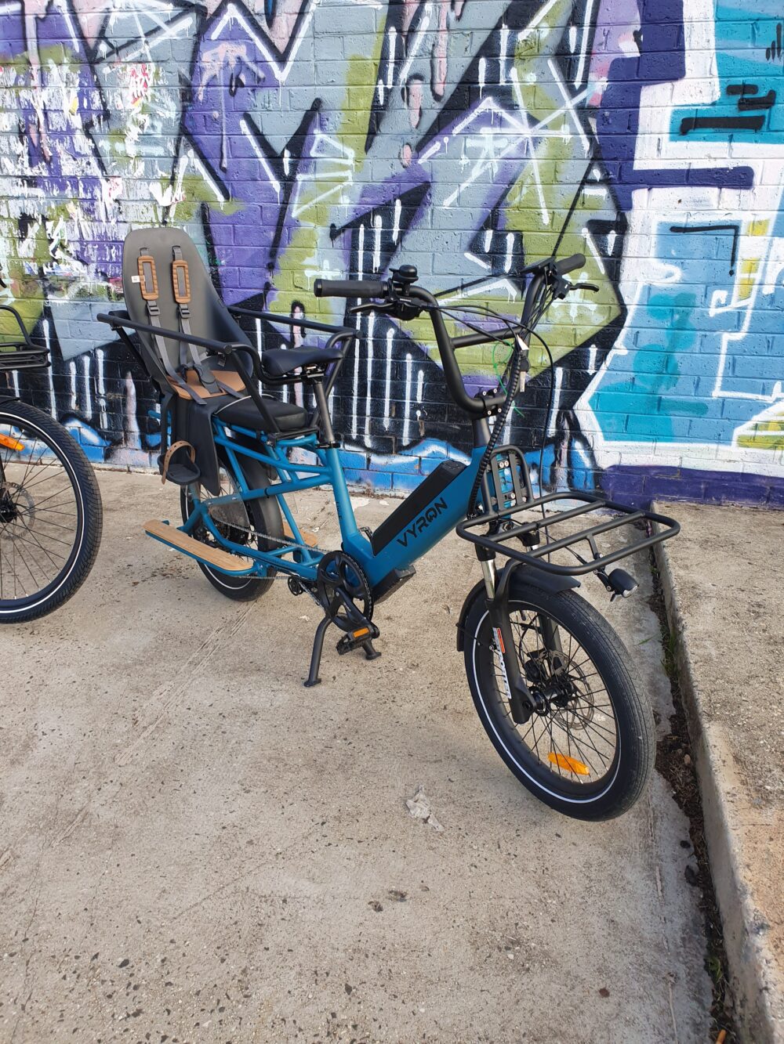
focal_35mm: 26
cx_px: 392
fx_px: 785
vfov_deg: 67.3
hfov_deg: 53.1
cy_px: 522
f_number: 2.4
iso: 64
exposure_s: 1/100
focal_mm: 4.32
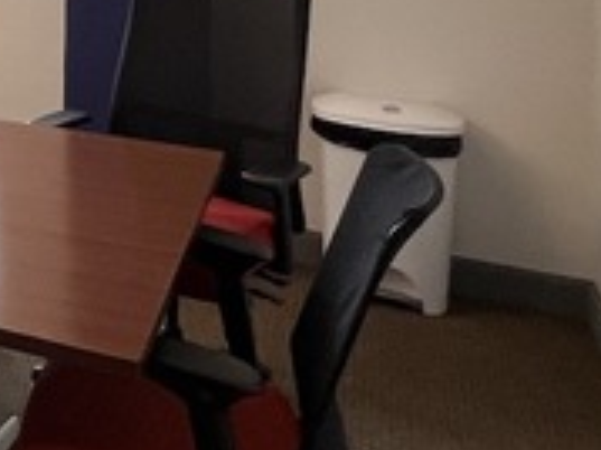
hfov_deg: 24.8
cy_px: -171
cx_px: -319
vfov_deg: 22.0
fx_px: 1006
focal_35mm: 58
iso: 125
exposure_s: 1/120
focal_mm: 1.57
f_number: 1.8
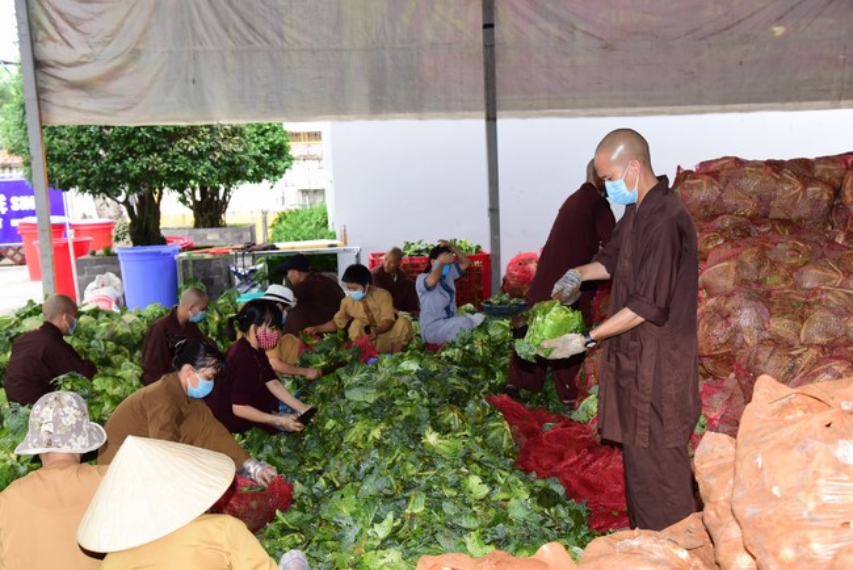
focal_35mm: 46
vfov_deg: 29.3
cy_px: 285
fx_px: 1090
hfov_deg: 42.7
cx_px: 426
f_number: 6.3
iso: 1000
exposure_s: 1/160
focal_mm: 46
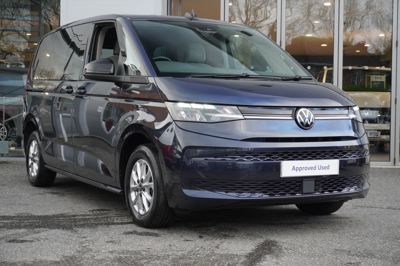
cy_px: 133
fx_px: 666
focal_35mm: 60
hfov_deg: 33.4
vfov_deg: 22.6
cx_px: 200
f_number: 5.6
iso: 1000
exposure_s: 1/200
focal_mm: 40
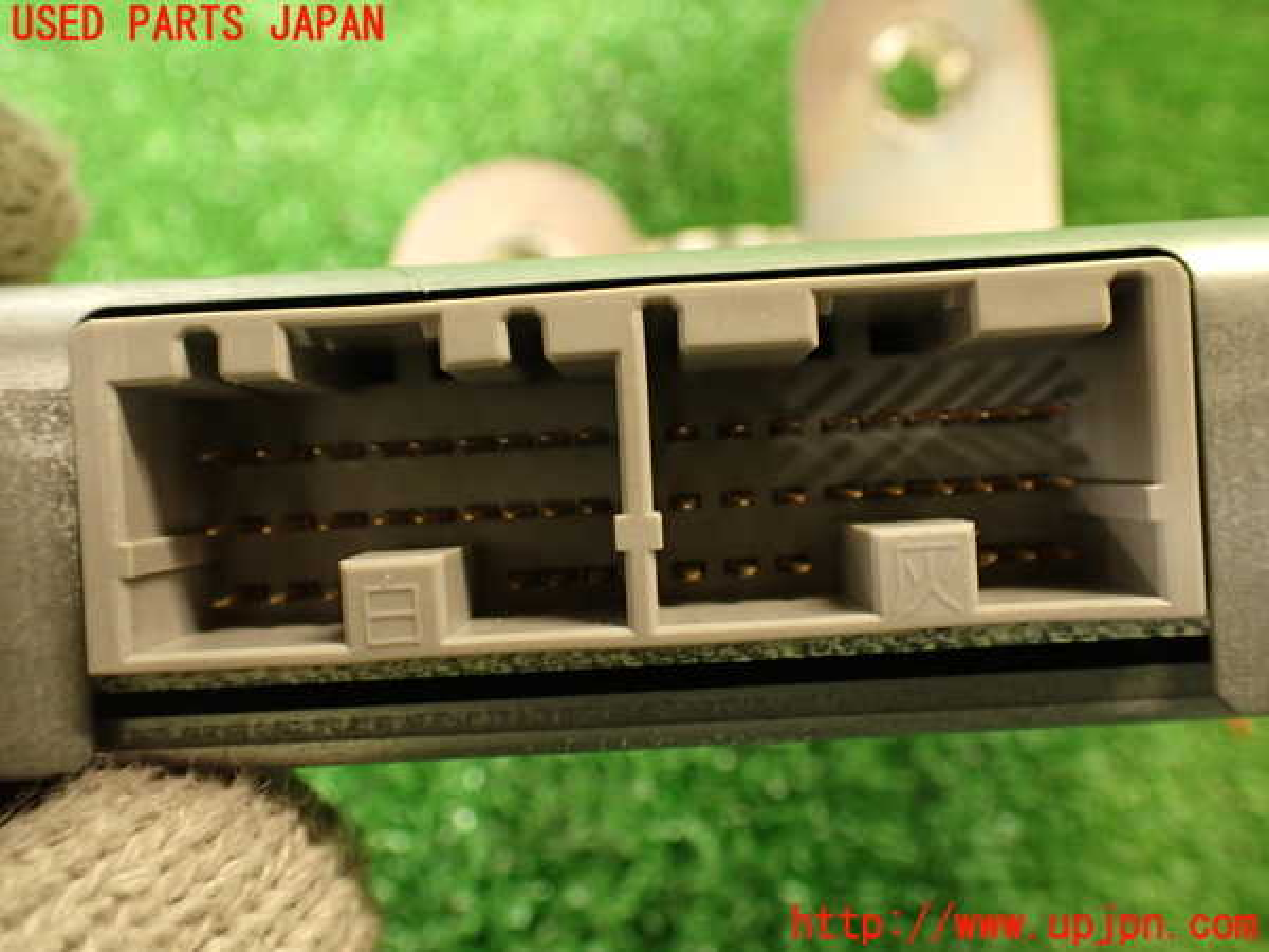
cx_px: 634
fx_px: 1173
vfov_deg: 44.2
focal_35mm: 32
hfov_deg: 56.8
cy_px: 476
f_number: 2.4
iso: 500
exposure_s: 1/30
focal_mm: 5.79
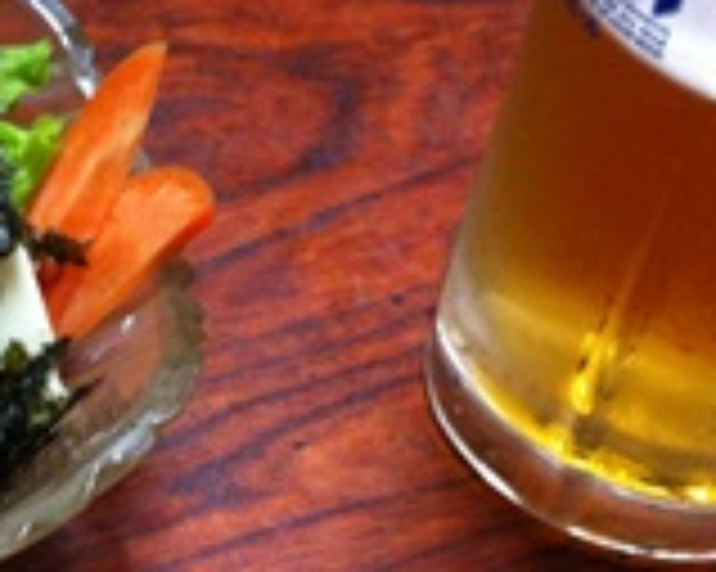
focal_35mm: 96
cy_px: 227
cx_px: -113
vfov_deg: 16.0
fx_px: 2033
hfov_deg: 19.0
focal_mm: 3.85
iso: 250
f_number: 2.8
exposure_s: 1/15
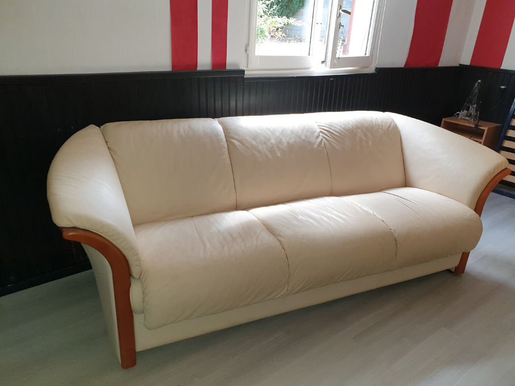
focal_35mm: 26
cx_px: 258
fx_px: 387
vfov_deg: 53.1
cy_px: 193
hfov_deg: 67.3
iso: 100
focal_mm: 4.3
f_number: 2.4
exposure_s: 1/50
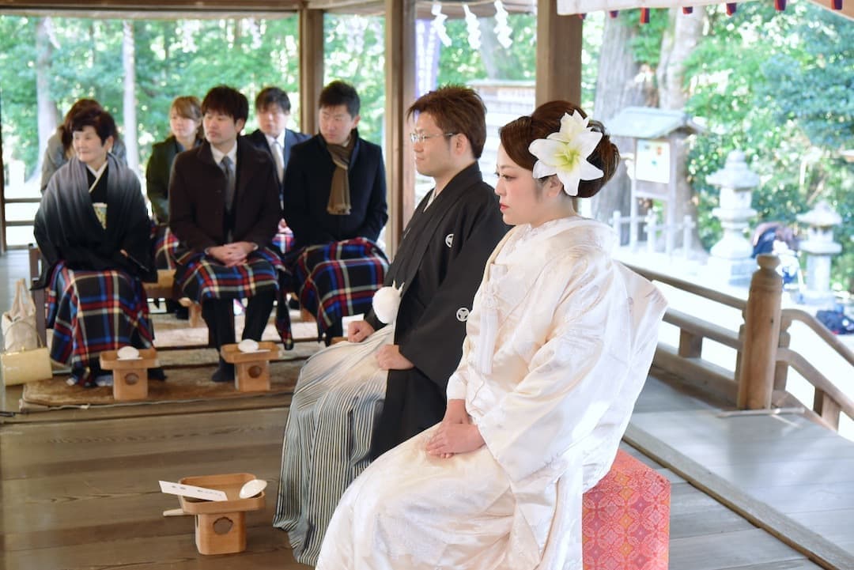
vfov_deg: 24.6
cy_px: 285
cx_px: 427
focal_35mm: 55
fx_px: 1305
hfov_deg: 36.2
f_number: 5.6
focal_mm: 55
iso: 4000
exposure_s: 1/60
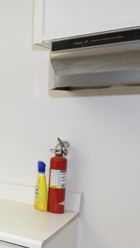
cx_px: -159
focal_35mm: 47
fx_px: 309
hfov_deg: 16.8
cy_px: 158
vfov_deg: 43.3
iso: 200
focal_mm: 15
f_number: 8
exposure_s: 1/10
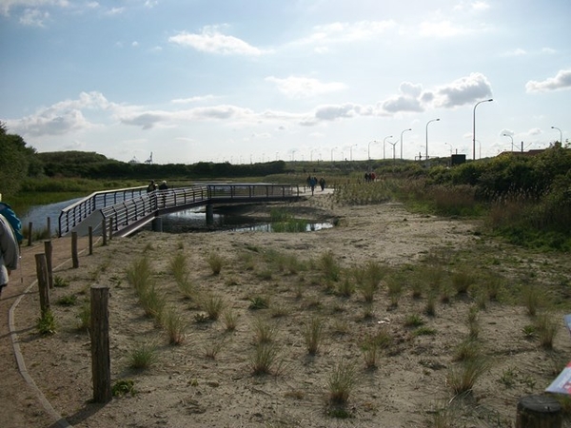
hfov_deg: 56.8
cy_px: 214
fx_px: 528
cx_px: 286
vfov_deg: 44.2
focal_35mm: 32
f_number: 8.8
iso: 80
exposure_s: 1/500
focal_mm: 5.7
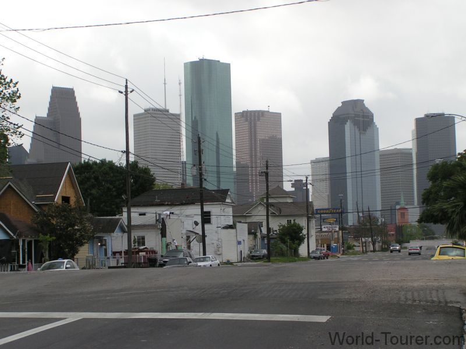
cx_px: 233
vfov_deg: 19.6
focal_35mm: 75
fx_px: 1010
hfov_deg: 26.0
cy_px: 174
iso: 50
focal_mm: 11.5
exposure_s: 1/400
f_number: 5
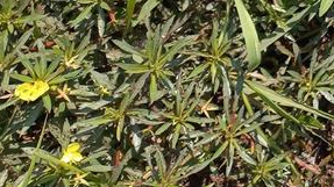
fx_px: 805
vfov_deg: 11.6
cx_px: 552
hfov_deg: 19.3
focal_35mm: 91
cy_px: -216
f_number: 1.8
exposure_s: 1/378
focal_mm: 4.6
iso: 25
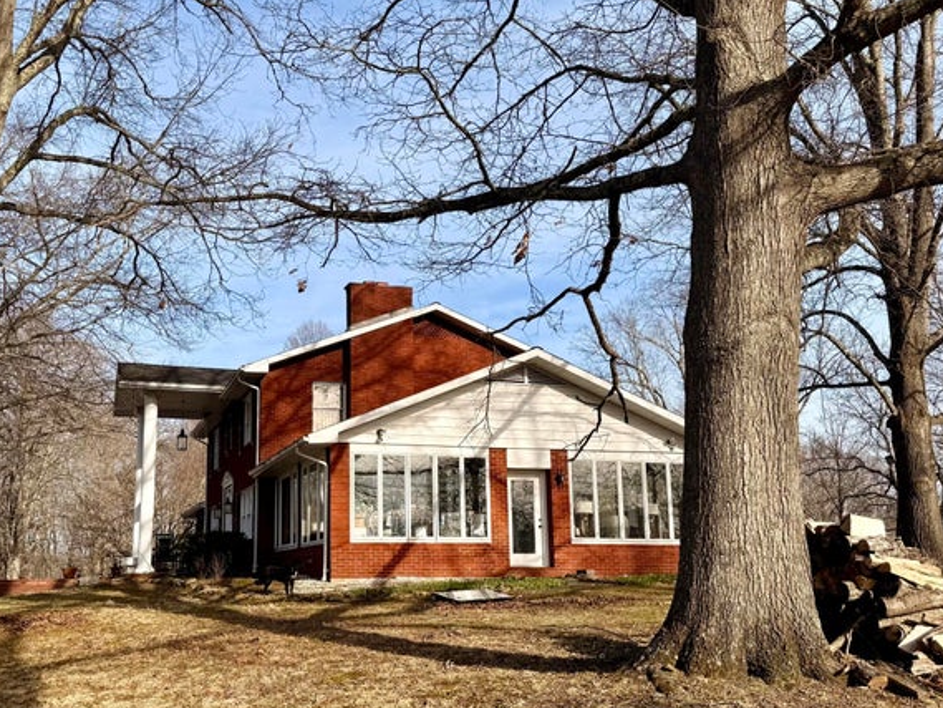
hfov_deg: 51.0
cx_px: 382
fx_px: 981
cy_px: 408
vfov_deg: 39.6
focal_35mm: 36
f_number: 1.78
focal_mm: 6.76
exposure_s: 1/3584
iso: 80
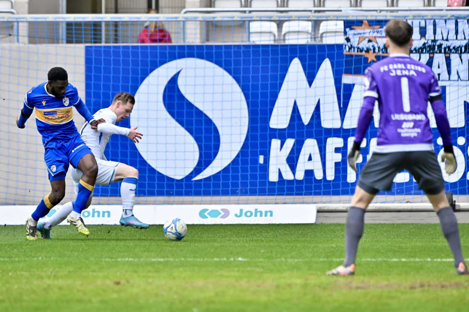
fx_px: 5210
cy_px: 156
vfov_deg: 3.4
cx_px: 234
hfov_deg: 5.2
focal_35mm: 400
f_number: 5.6
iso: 1600
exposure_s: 1/1600
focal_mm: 400
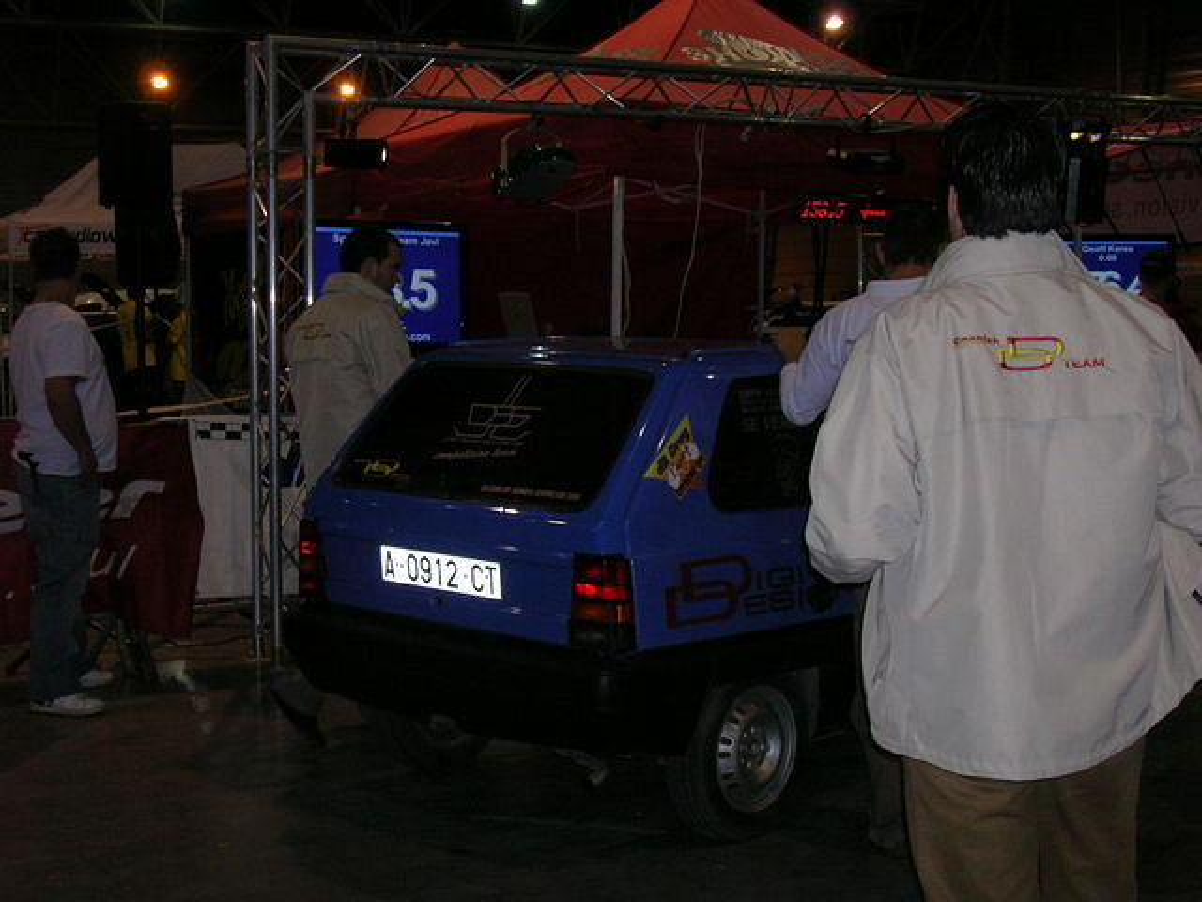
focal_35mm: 54
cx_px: 601
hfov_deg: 35.5
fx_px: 1875
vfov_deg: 27.0
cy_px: 451
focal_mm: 9
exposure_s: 1/60.1
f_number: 3.4
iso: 101
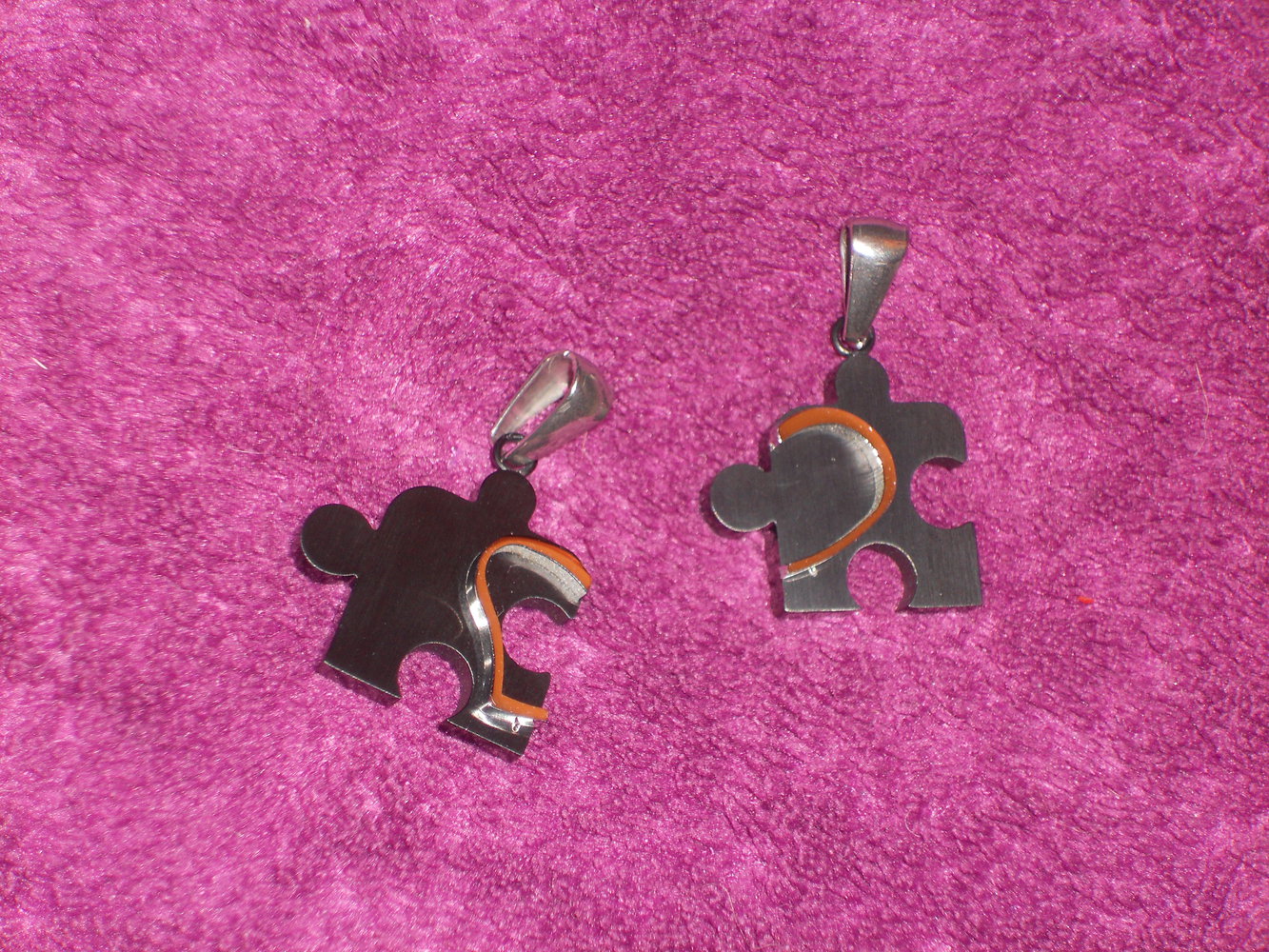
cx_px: 634
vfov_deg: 13.7
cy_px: 476
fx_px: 3960
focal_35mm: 108
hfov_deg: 18.2
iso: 100
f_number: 5.9
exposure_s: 1/60
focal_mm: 19.6
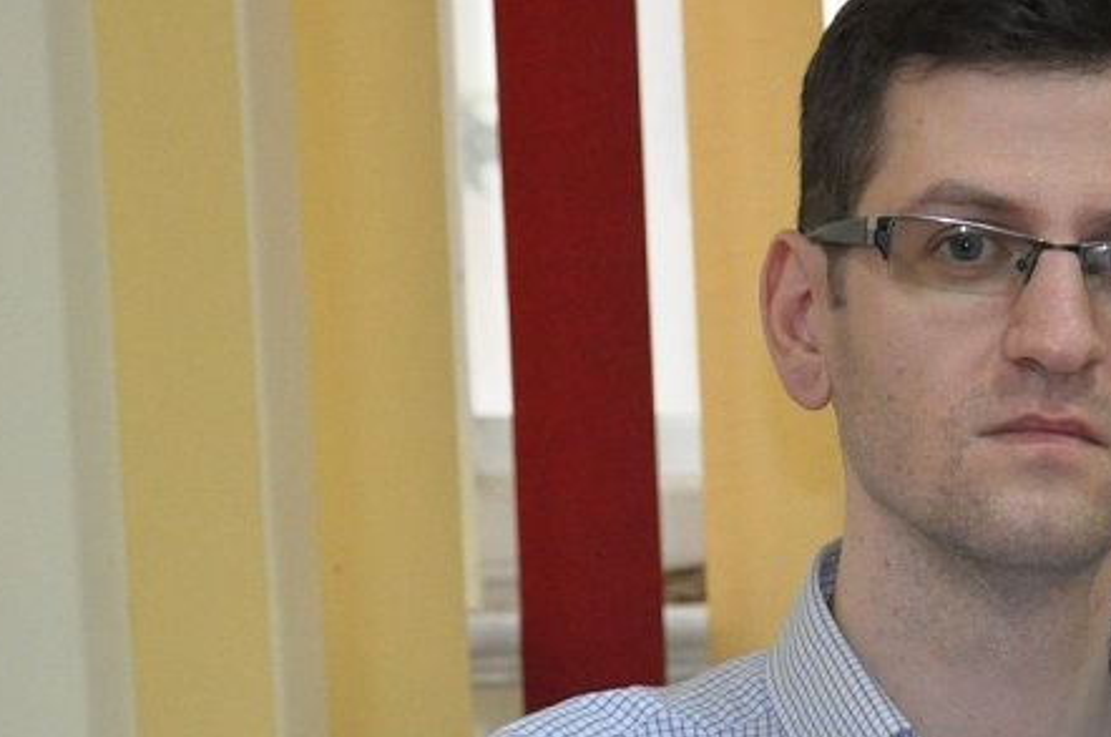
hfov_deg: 11.1
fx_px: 5648
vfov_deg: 7.4
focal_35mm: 183
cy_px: 873
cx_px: 1068
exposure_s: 1/80
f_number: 5.6
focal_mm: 45
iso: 2500
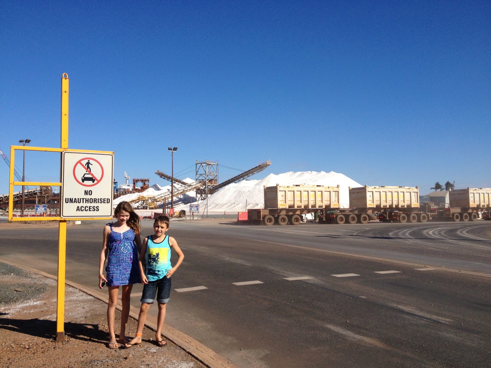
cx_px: 246
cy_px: 184
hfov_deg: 52.6
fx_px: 496
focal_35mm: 35
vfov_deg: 40.7
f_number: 2.4
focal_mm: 4.28
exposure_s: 1/2513
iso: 50
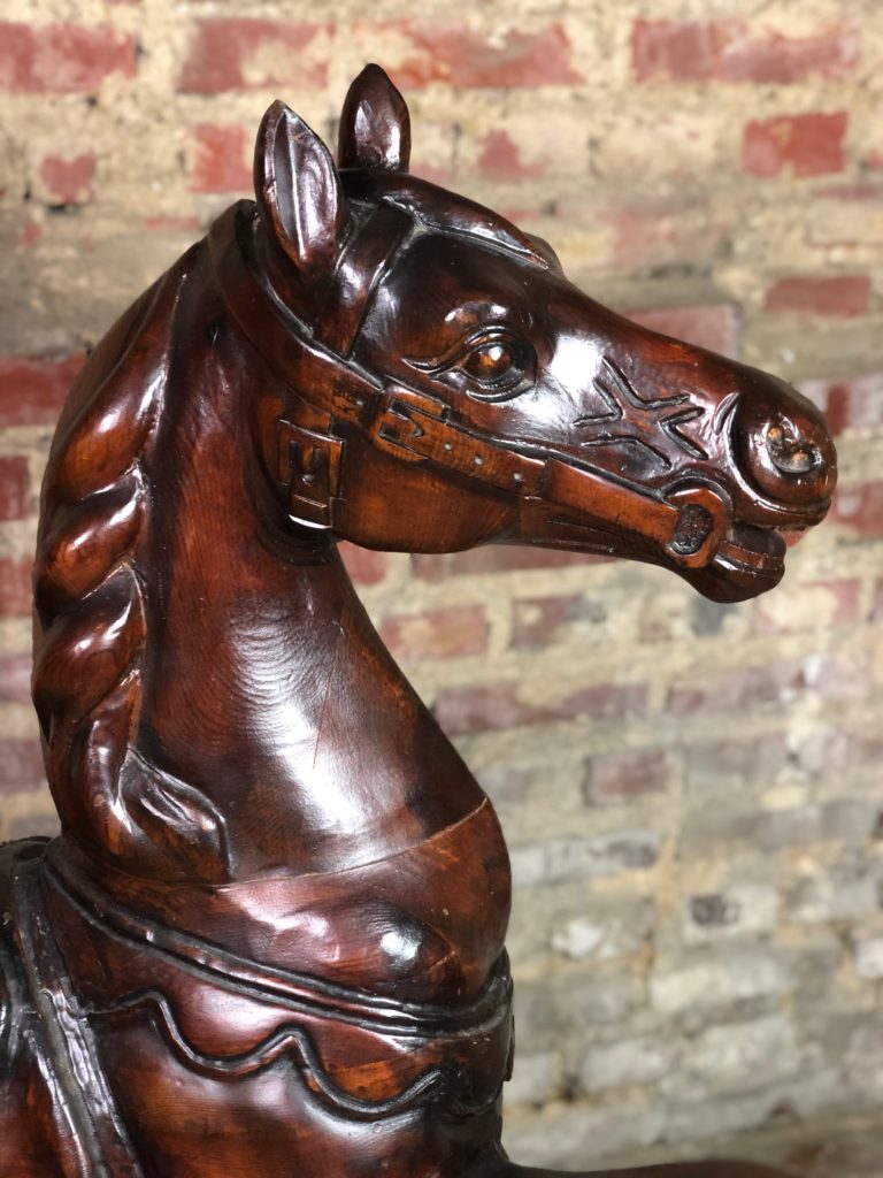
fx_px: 1769
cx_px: 442
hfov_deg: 28.0
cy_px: 589
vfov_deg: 36.8
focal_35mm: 52
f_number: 2.4
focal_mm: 6
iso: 125
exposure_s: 1/25
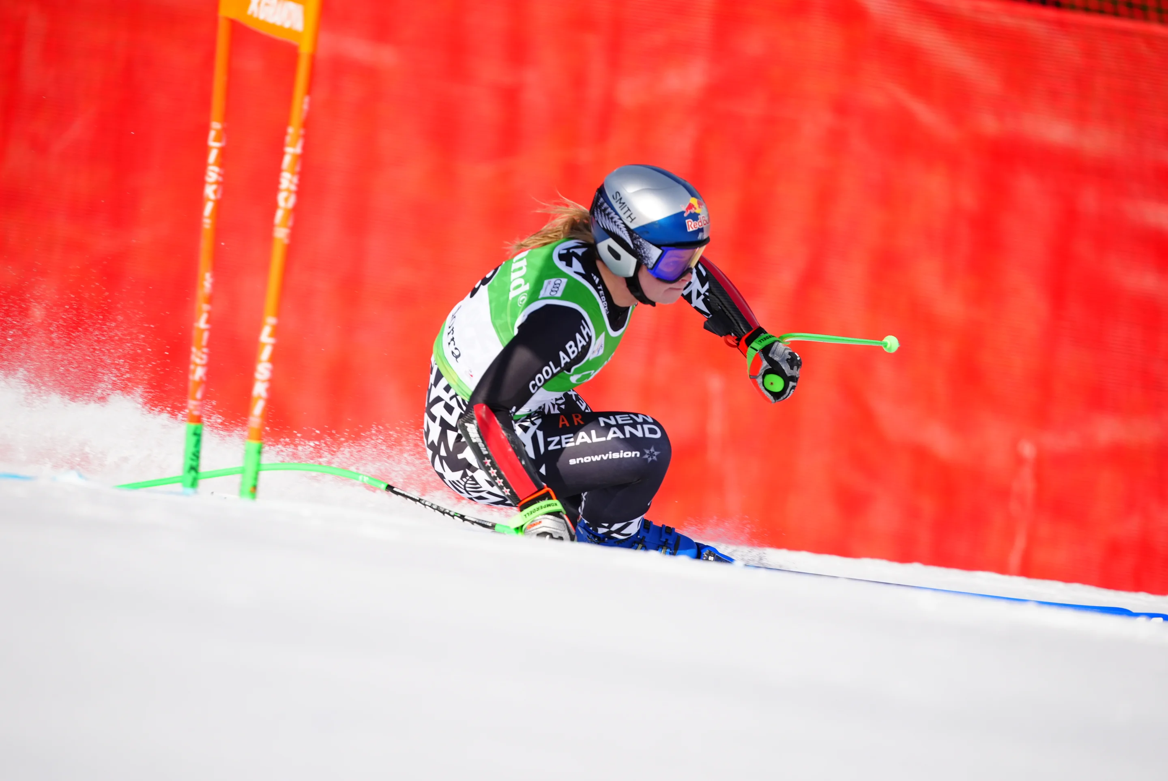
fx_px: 13431
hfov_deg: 5.0
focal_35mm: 414
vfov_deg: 3.3
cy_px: 390
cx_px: 584
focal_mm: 413.6
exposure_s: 1/4000
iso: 400
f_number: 4
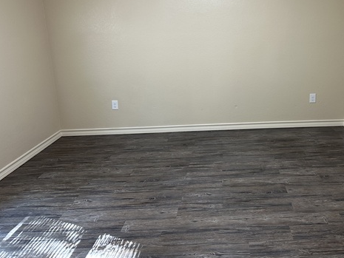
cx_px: 230
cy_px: 89
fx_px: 328
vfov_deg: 42.5
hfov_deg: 54.2
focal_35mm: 33
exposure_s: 1/60
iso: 200
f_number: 1.78
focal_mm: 6.86
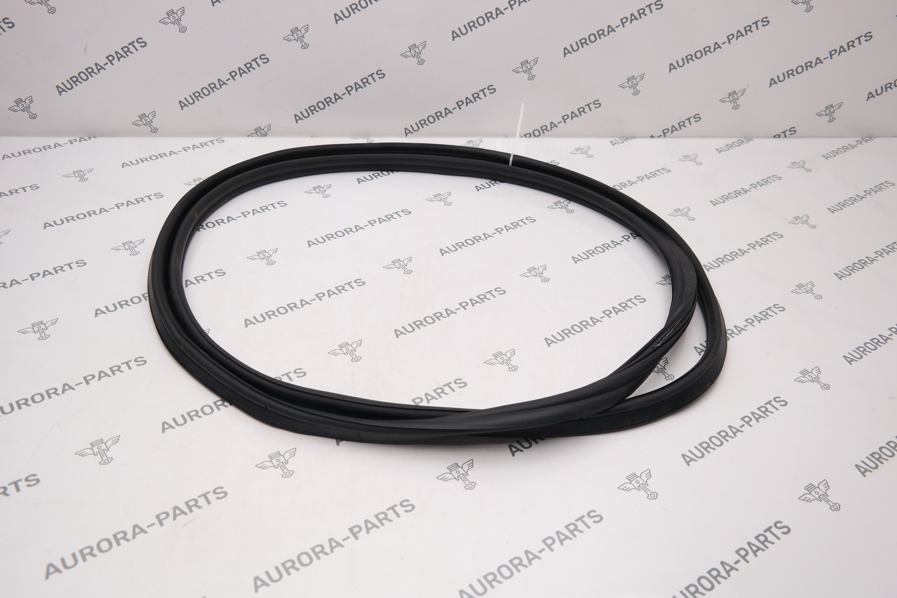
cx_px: 448
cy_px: 299
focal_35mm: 33
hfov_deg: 57.2
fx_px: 822
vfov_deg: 40.0
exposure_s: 1/100
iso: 100
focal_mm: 22
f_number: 4
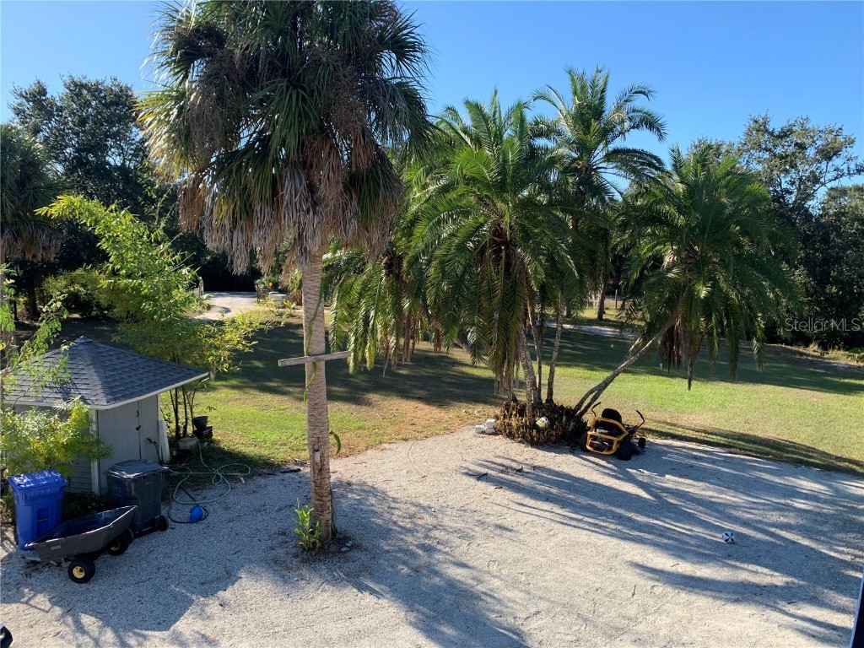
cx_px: 432
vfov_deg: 53.1
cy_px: 324
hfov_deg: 67.3
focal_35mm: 26
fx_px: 649
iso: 25
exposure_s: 1/829
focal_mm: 4.25
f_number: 1.8
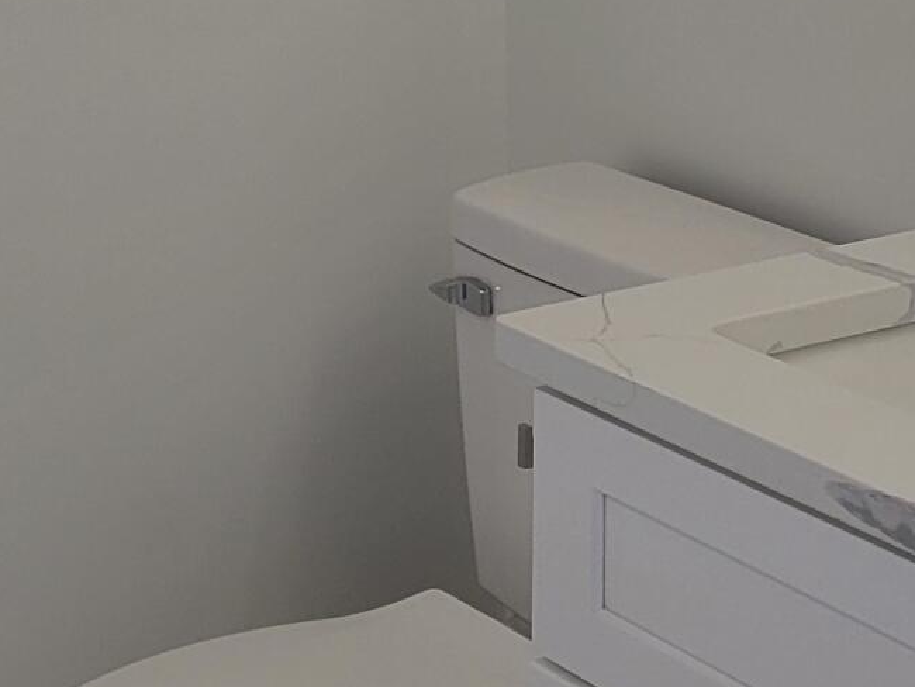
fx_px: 3173
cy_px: -373
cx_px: 733
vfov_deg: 11.8
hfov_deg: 16.3
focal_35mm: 120
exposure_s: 1/120
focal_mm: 5.4
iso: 80
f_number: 1.8
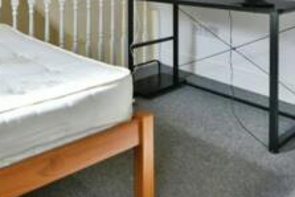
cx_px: 95
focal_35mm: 41
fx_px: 336
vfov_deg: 29.6
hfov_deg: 46.5
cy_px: -18
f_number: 11
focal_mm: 14
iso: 500
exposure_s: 1/30
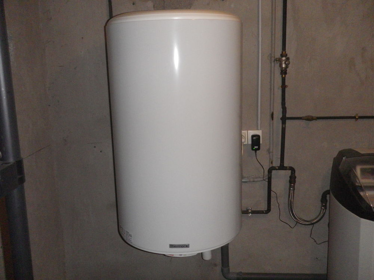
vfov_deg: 40.7
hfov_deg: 52.6
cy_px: 140
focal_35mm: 35
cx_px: 187
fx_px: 378
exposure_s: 1/60
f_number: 3.8
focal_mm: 6.2
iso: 400
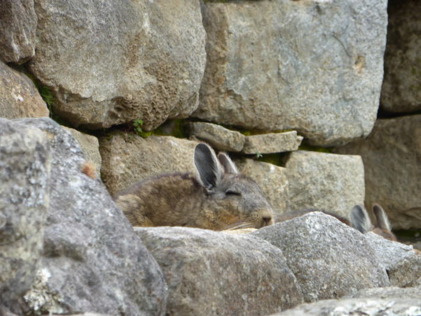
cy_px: 158
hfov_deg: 5.4
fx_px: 4427
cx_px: 210
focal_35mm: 364
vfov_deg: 4.1
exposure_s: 1/160
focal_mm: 65
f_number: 5.9
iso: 100
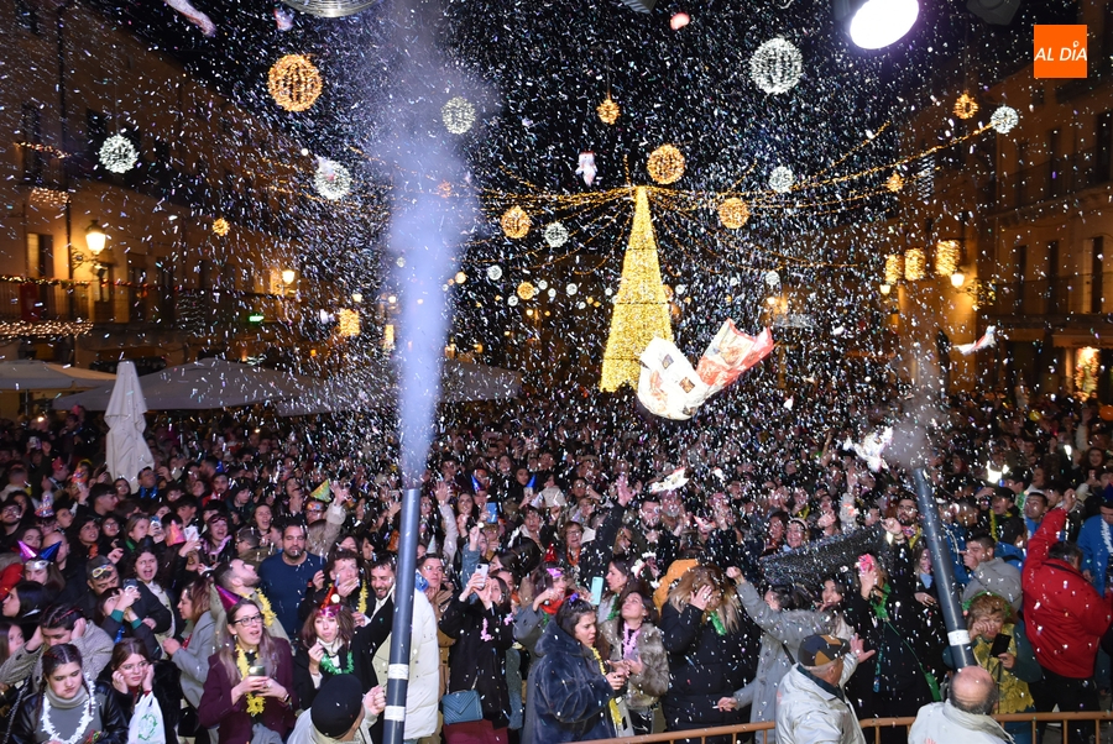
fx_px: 928
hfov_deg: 61.9
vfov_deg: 43.7
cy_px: 372
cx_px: 556
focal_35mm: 30
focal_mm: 20
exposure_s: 1/60
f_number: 4
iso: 800
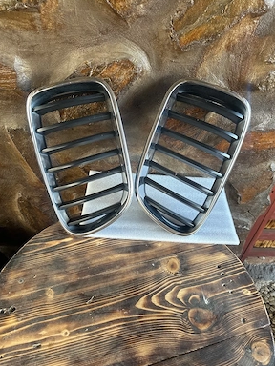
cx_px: 138
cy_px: 176
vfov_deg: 69.4
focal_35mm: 25
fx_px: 265
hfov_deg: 54.9
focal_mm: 6.86
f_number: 1.78
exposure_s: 1/84
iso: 250
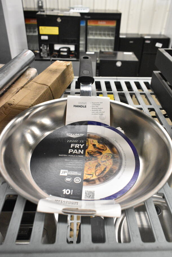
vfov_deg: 67.3
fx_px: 193
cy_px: 128
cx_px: 86
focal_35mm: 27
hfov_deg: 48.0
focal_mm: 18
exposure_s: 1/200
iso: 6400
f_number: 7.1
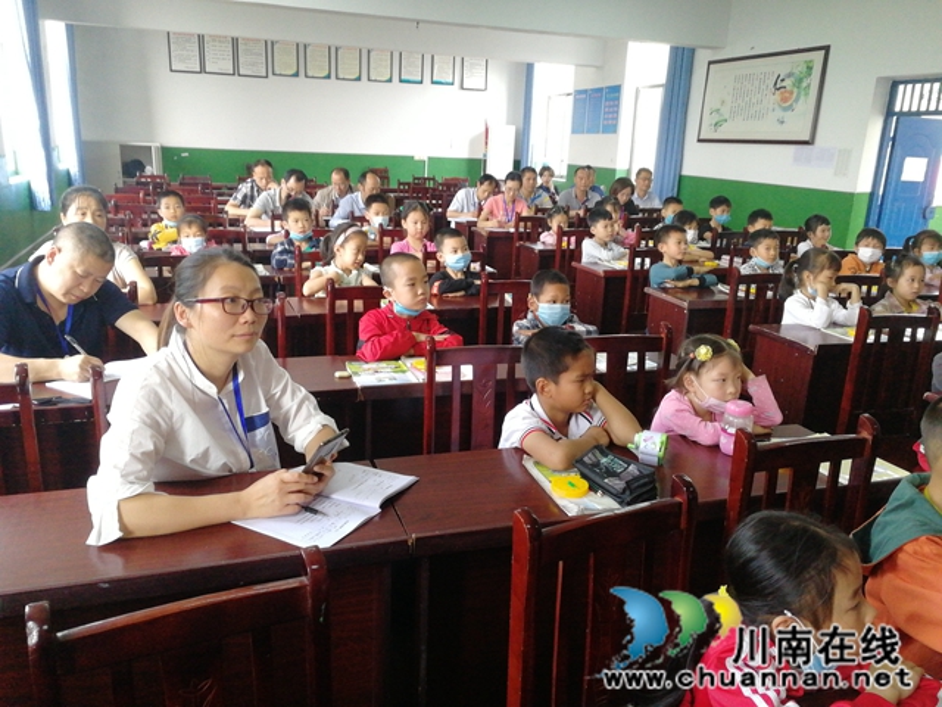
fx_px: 735
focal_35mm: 27
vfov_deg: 51.4
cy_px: 354
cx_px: 471
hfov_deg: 65.3
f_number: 2.2
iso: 320
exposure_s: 1/100
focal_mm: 3.95
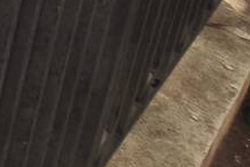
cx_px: -502
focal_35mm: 101
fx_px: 701
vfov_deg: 10.1
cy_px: -332
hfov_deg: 11.4
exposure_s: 1/120
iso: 64
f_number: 2.2
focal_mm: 1.91
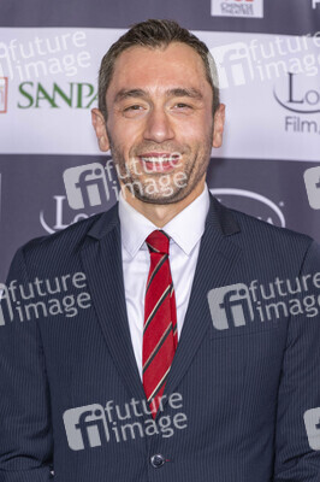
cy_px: 241
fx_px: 1336
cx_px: 160
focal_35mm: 100
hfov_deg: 13.7
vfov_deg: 20.4
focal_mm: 100
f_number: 5.6
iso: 800
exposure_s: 1/200
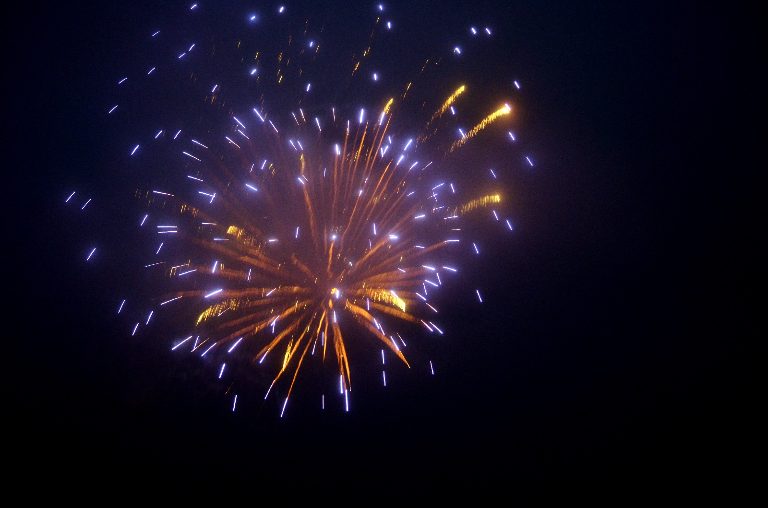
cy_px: 254
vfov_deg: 14.6
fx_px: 1979
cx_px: 384
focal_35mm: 93
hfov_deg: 22.0
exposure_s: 1/6
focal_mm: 62
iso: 1600
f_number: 4.5
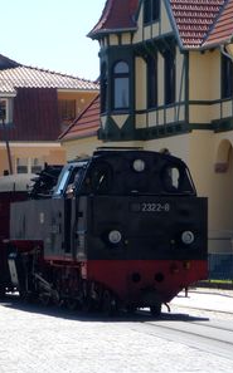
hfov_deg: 9.3
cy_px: 187
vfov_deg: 14.9
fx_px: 1426
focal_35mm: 140
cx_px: -13
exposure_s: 1/400
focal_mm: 17.4
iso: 160
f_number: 5.7
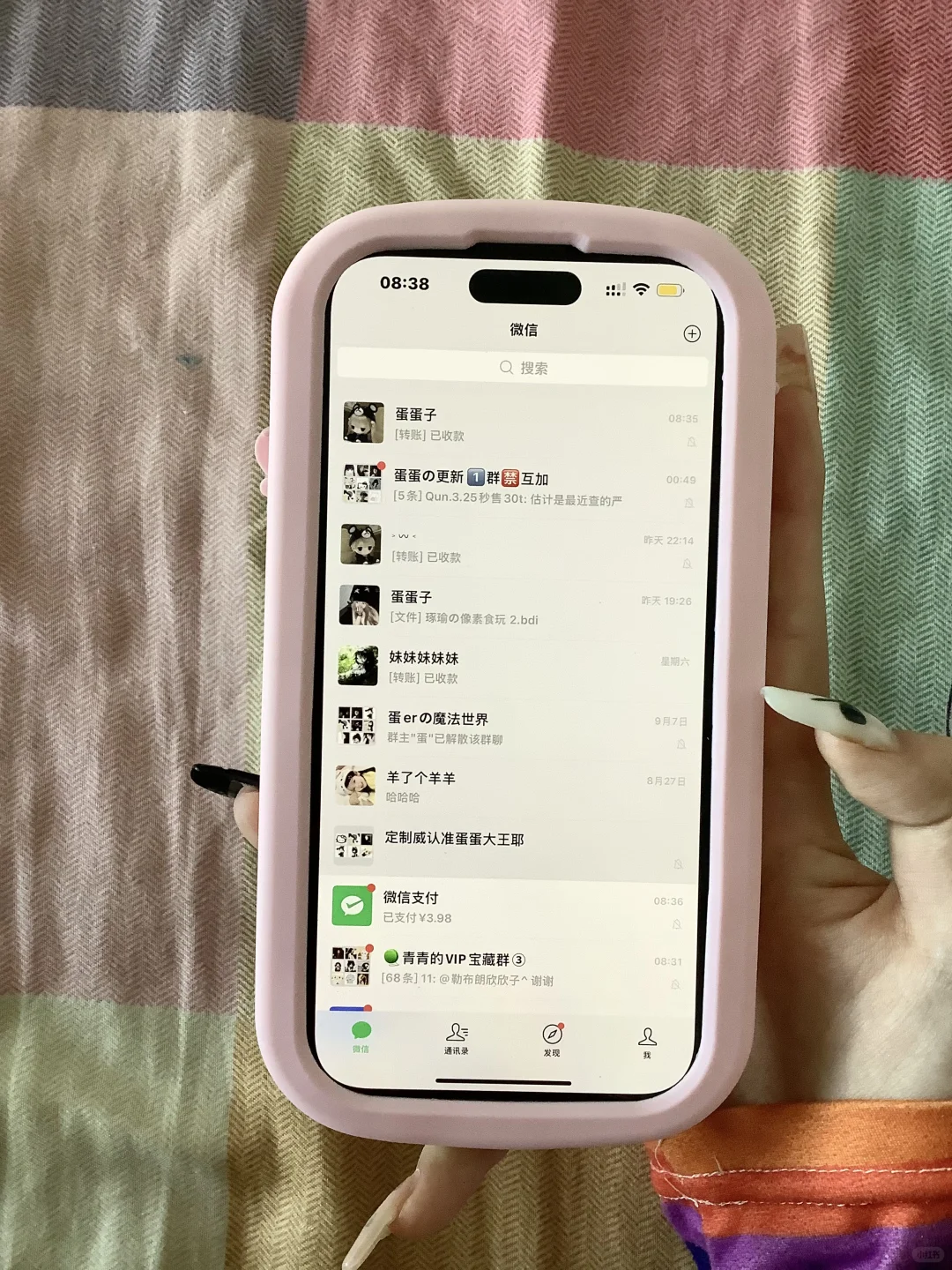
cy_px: 635
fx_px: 1137
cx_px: 476
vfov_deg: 58.4
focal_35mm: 31
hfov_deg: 45.4
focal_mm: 3.3
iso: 160
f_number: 2.4
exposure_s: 1/60
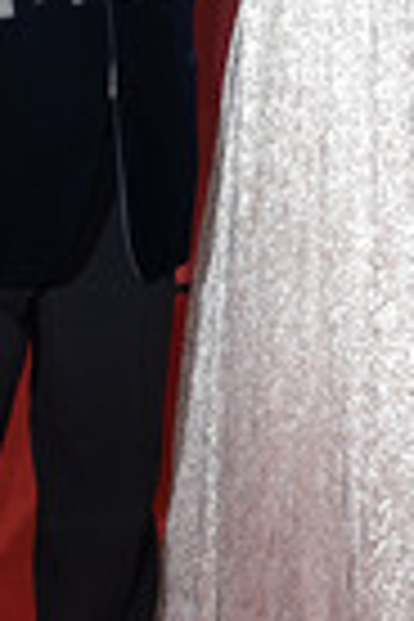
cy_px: 153
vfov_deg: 14.1
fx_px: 2501
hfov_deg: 9.5
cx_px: 234
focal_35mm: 145
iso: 1250
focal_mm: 50
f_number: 5.6
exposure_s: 1/250
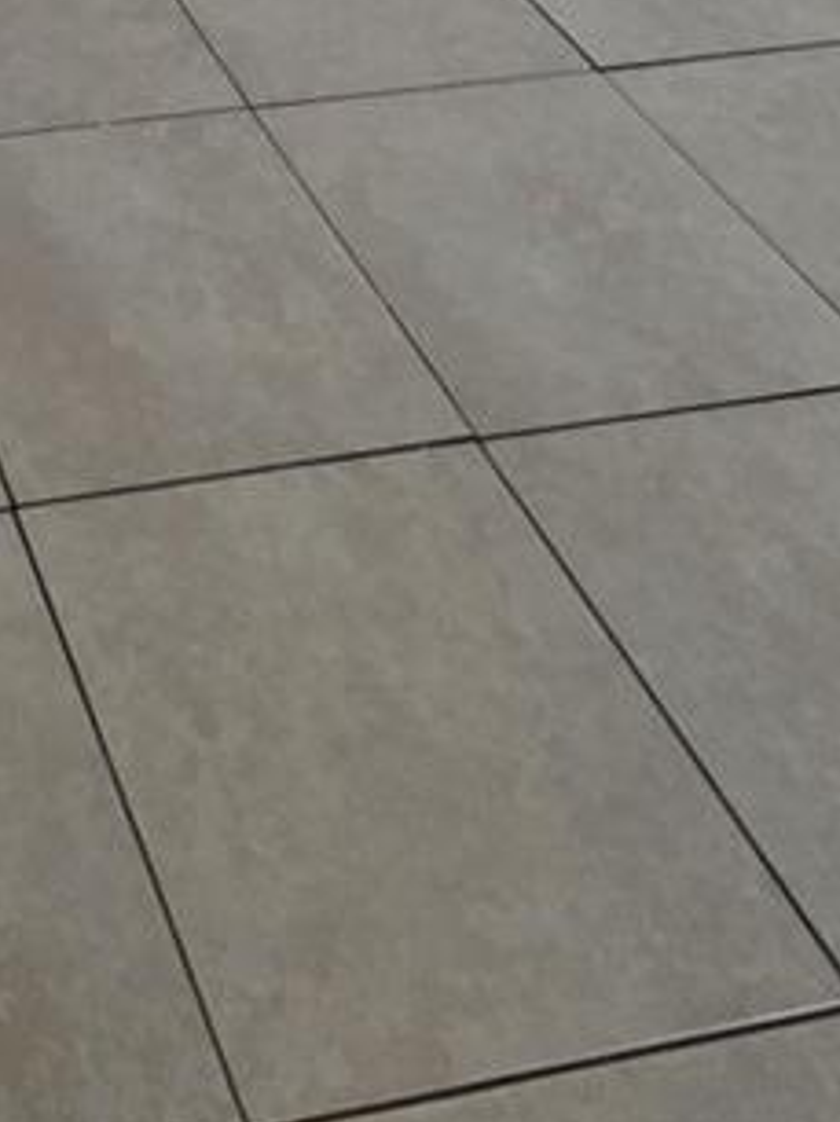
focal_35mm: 51
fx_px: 1652
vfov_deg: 21.7
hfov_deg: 24.4
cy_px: -939
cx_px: -293
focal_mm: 2.2
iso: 160
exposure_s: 1/60
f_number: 2.2
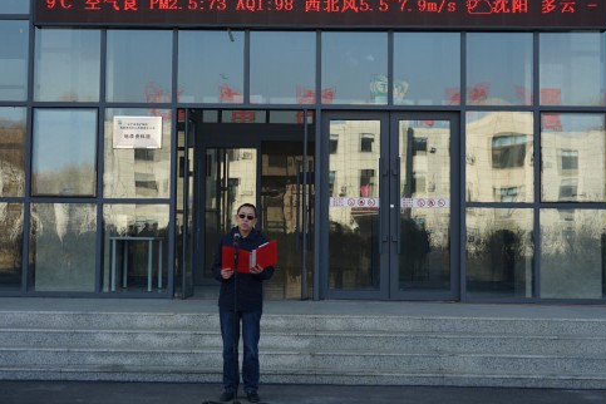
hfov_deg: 34.5
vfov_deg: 23.4
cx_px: 300
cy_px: 166
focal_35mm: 58
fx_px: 976
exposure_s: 1/160
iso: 100
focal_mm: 35
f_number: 4.5
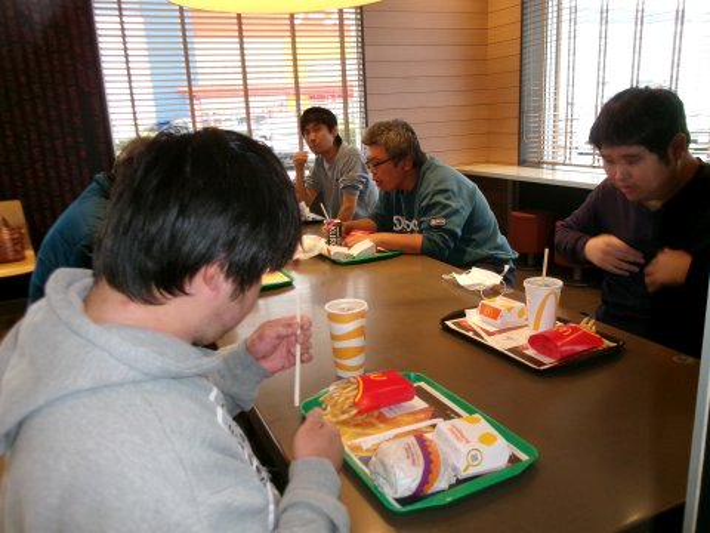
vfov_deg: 49.7
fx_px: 574
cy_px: 266
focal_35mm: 28
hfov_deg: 63.4
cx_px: 355
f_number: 3.9
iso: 200
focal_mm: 5.1
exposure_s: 1/34
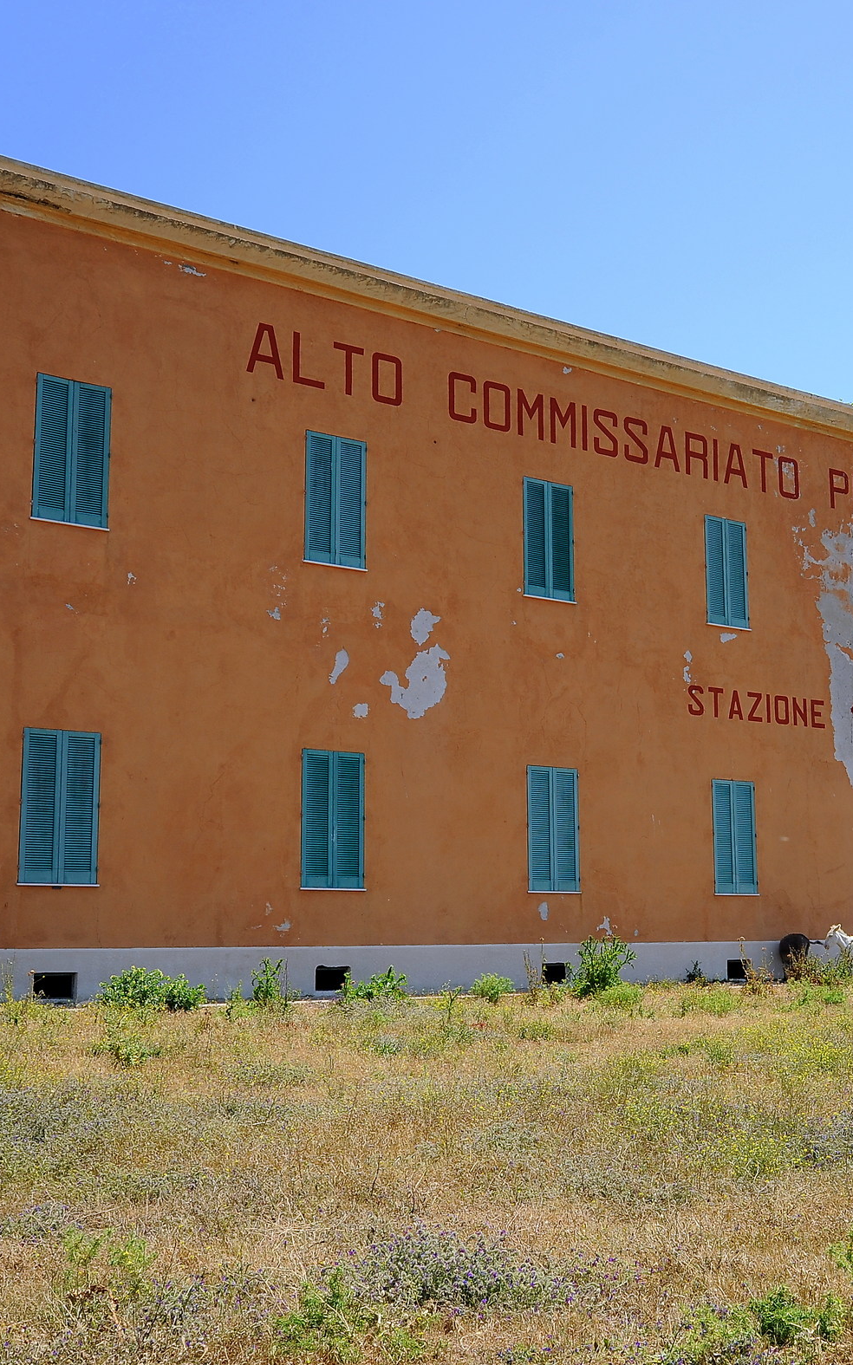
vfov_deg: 44.4
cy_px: 678
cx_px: 655
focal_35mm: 45
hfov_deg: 28.1
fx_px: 1674
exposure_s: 1/500
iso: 400
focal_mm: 29
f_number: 10
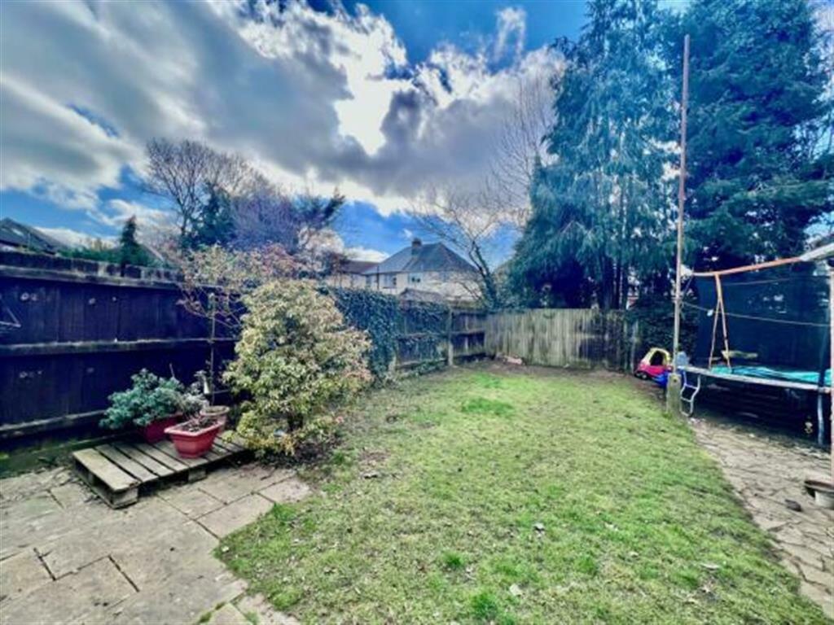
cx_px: 417
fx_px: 313
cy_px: 312
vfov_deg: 89.9
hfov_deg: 106.2
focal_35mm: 13
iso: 32
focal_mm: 1.57
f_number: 1.8
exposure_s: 1/1309
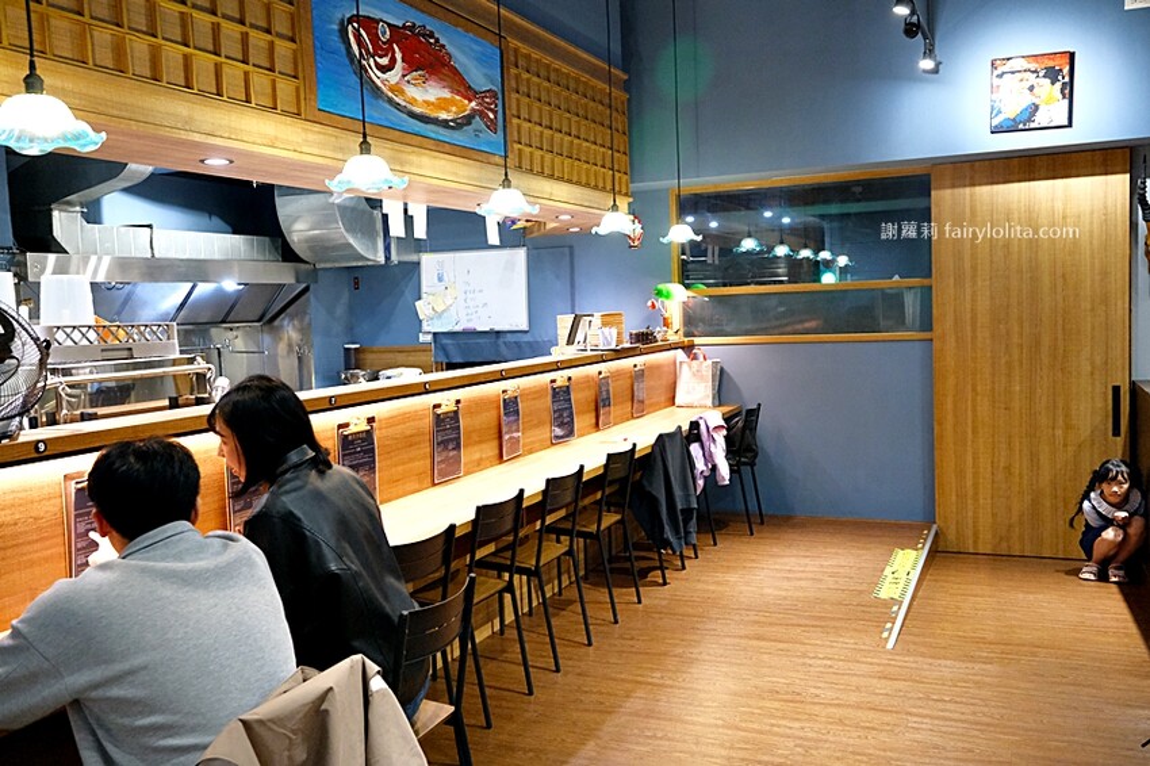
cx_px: 575
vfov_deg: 42.3
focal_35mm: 31
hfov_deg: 60.3
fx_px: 990
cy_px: 383
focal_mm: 20.8
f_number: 4.5
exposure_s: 1/80
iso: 4000
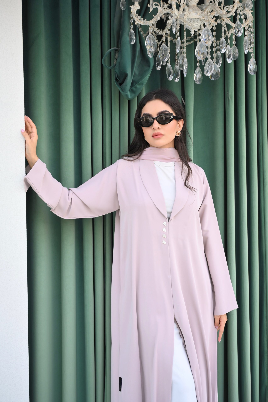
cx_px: 134
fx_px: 569
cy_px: 201
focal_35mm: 51
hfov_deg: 26.5
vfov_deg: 38.9
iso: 200
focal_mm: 51
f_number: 4
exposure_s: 1/400
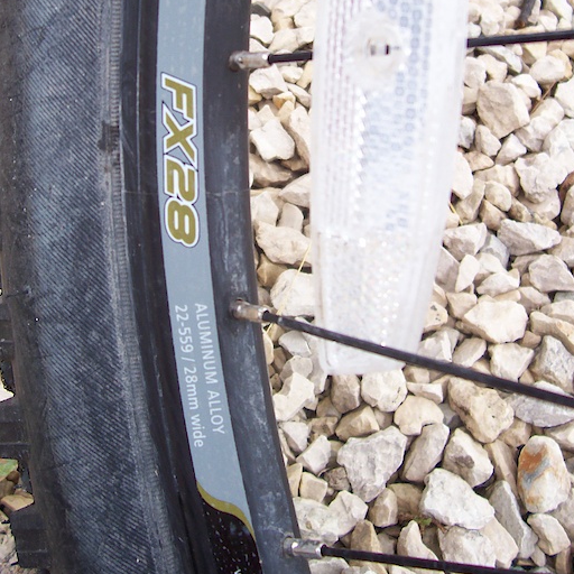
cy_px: 147
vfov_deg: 35.3
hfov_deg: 36.0
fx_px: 882
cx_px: 262
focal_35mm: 47
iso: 80
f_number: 2.7
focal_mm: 5.6
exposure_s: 1/177
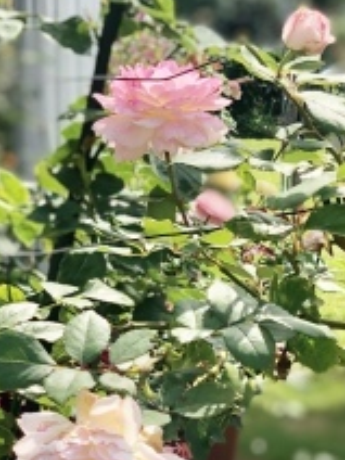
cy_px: 325
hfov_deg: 8.7
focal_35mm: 167
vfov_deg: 11.8
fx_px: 2219
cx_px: 542
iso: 16
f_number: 2.4
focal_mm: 6
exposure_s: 1/412
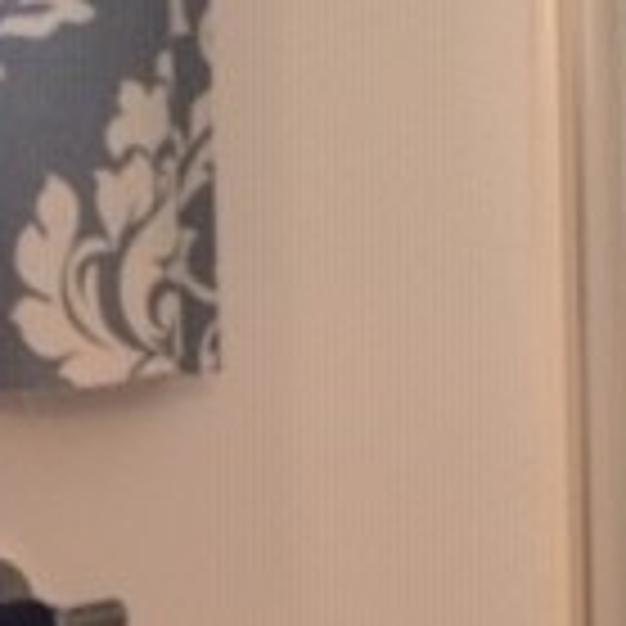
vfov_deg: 14.8
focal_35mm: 118
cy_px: 392
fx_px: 2414
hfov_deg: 14.8
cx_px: 239
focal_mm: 4.15
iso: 50
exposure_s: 1/17
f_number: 2.2
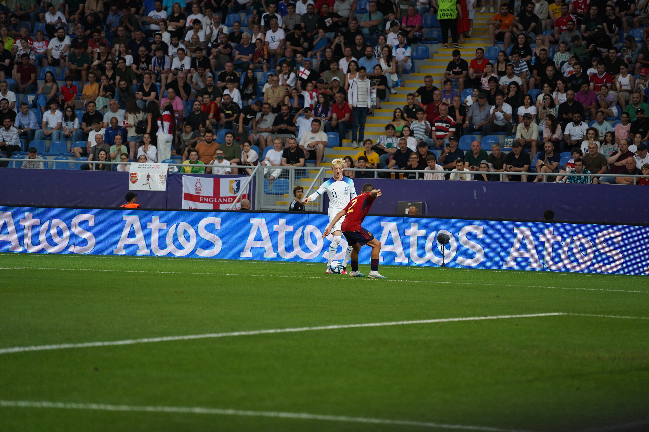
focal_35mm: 200
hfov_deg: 10.3
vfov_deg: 6.9
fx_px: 3605
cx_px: 324
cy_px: 216
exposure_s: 1/1000
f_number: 4
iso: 2000
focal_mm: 200
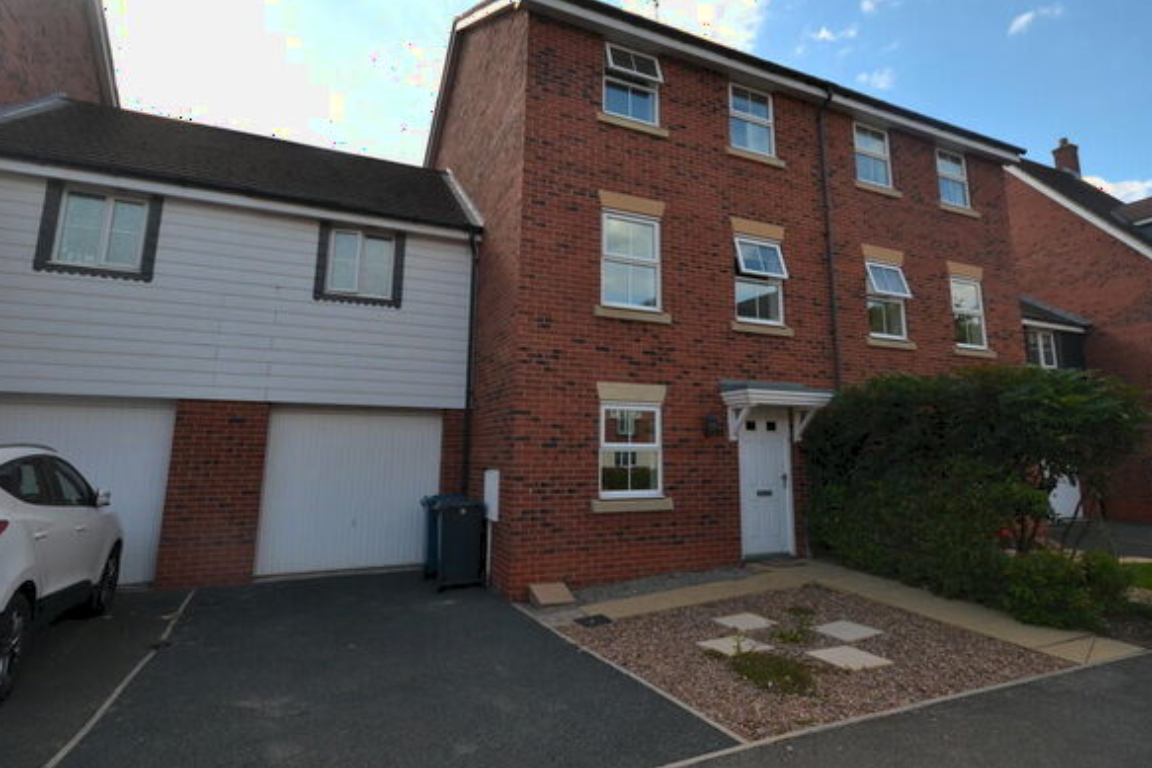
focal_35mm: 18
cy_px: 325
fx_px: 576
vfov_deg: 67.0
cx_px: 617
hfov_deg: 89.8
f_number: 7.1
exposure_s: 1/200
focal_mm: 10
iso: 100
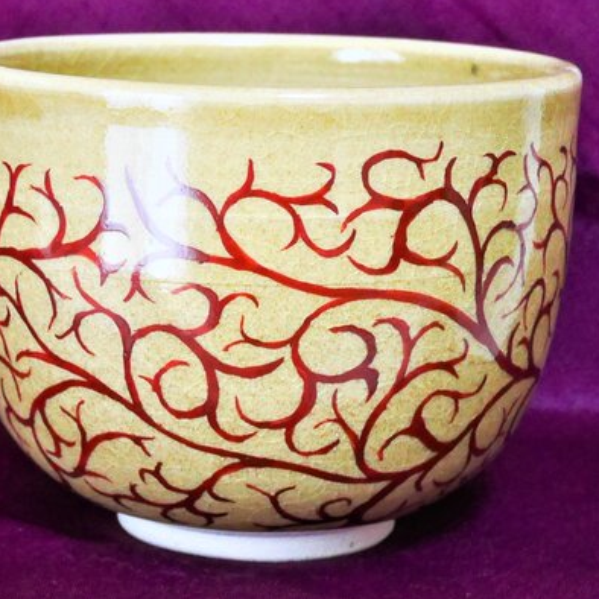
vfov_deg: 22.8
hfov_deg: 22.7
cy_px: 277
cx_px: 240
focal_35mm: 76
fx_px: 1488
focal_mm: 19
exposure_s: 1/60
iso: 1600
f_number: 4.3
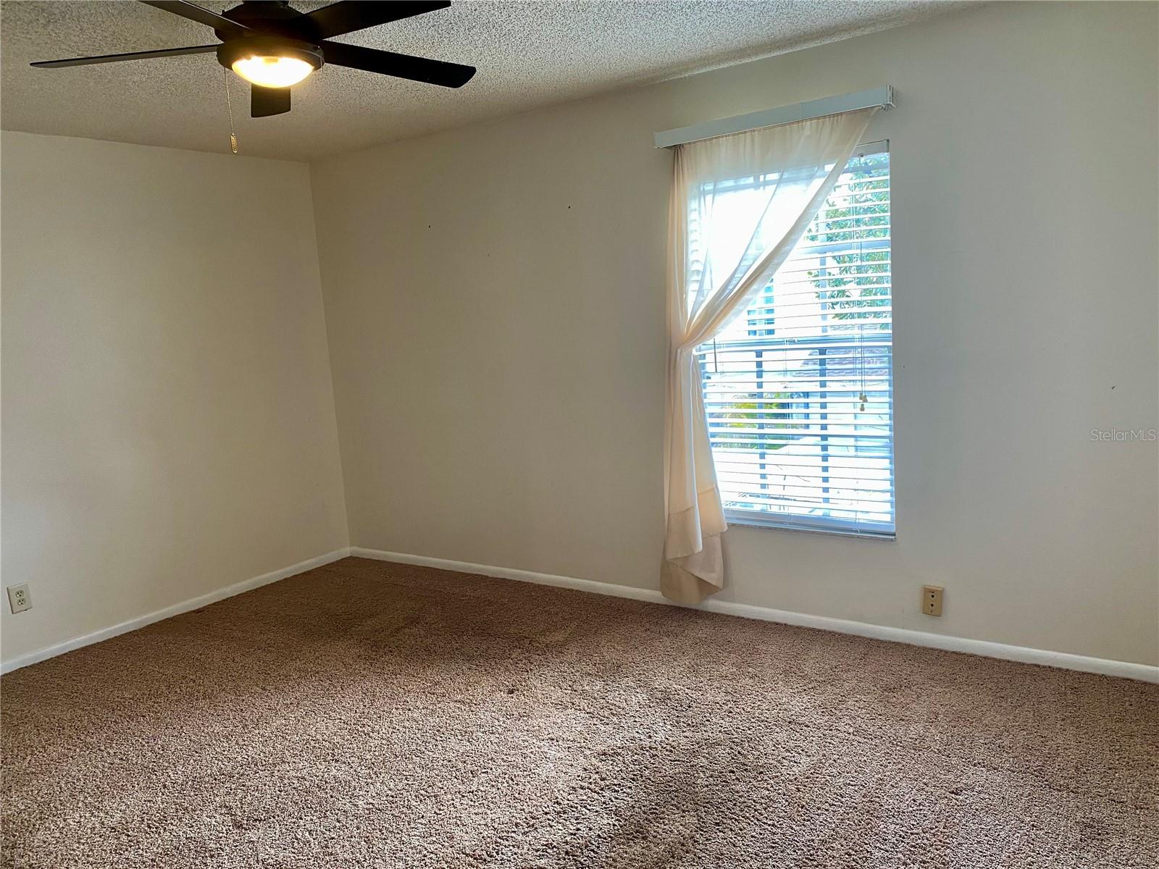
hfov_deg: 67.3
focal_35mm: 26
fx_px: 871
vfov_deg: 53.1
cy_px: 434
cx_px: 580
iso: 100
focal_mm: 4.25
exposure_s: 1/60
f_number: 1.8
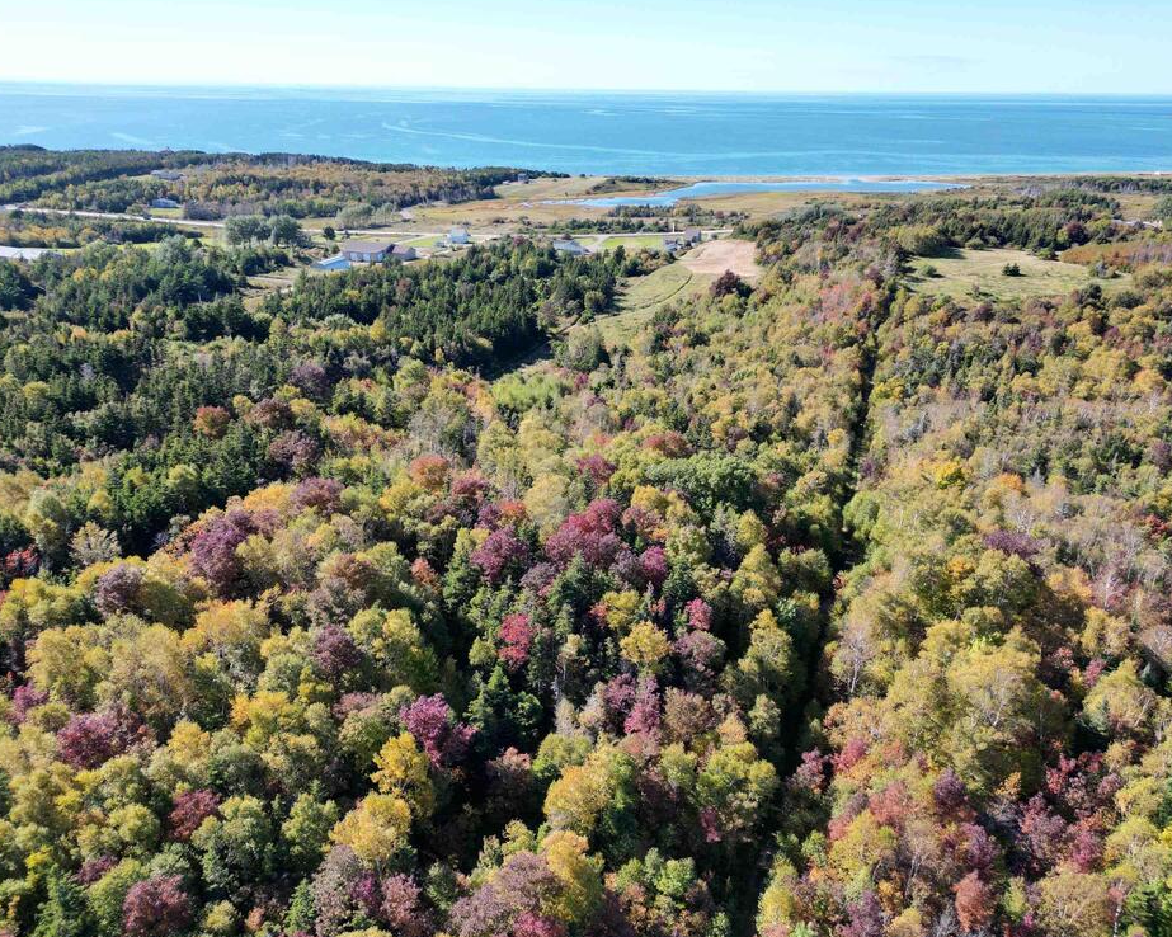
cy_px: 468
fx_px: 902
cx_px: 635
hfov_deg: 65.9
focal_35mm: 26
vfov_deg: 54.9
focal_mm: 6.72
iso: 120
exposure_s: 1/1250
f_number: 1.7
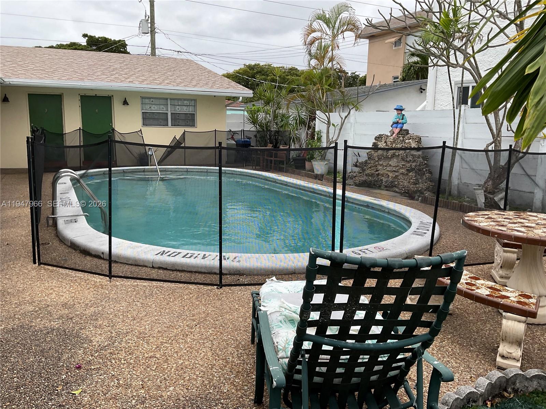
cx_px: 273
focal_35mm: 29
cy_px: 204
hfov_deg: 61.7
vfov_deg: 48.2
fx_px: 457
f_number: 1.8
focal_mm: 3
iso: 16
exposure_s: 1/138
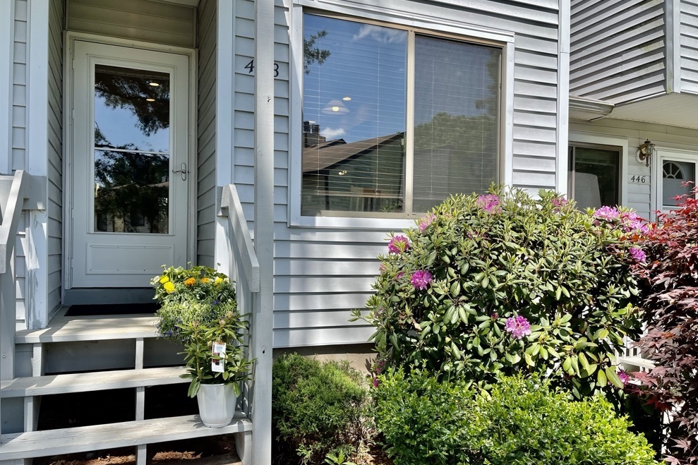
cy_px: 257
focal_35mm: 28
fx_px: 543
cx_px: 337
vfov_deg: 46.3
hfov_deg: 65.5
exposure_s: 1/1456
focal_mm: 5.1
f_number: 1.6
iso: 32
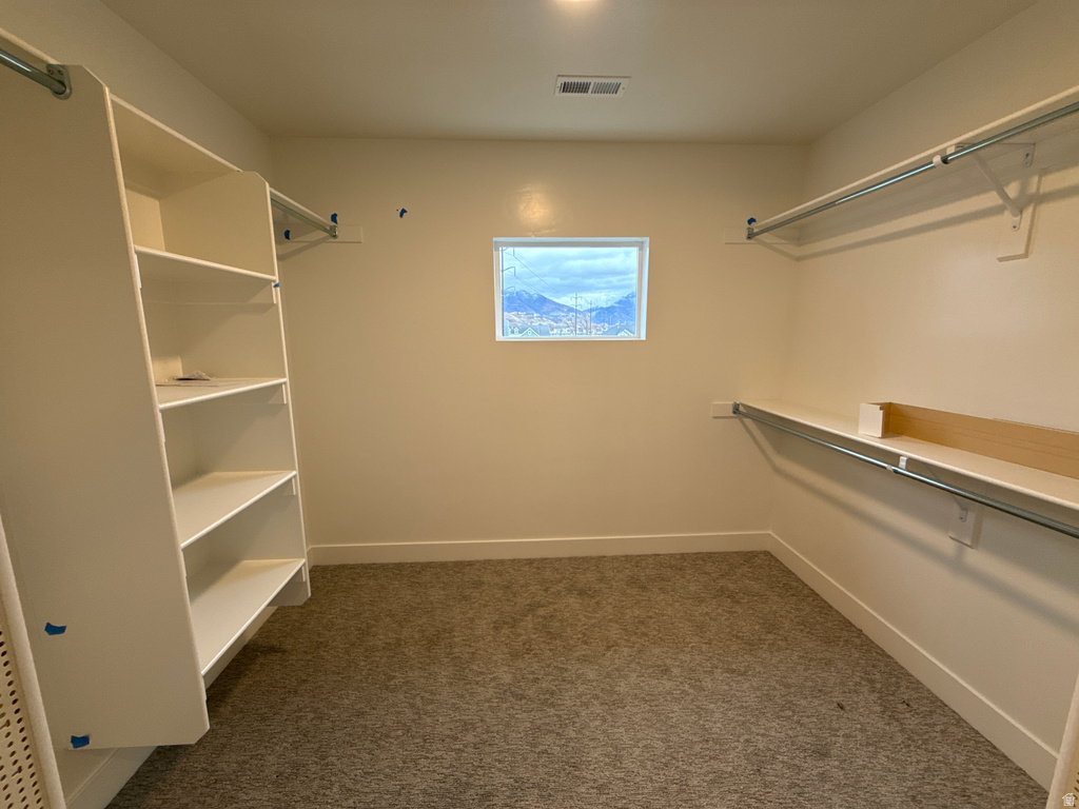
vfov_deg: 85.7
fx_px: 436
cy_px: 404
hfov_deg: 102.1
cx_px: 540
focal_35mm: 14
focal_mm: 2.22
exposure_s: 1/120
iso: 125
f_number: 2.2
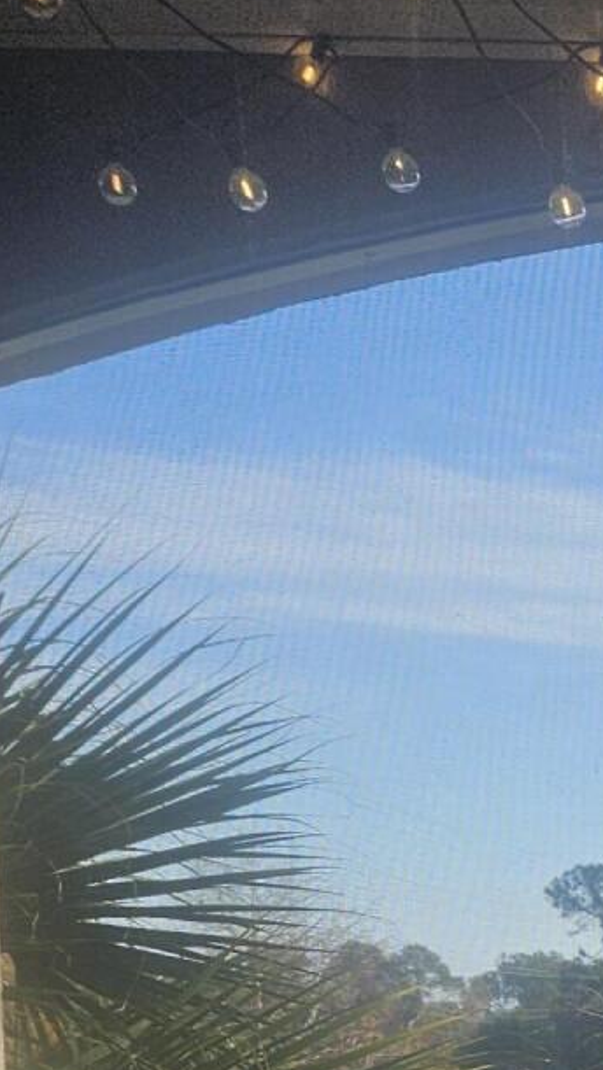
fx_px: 2329
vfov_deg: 23.2
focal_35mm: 82
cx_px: 1157
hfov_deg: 13.0
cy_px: 1359
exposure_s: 1/399
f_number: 1.8
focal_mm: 5.4
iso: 25
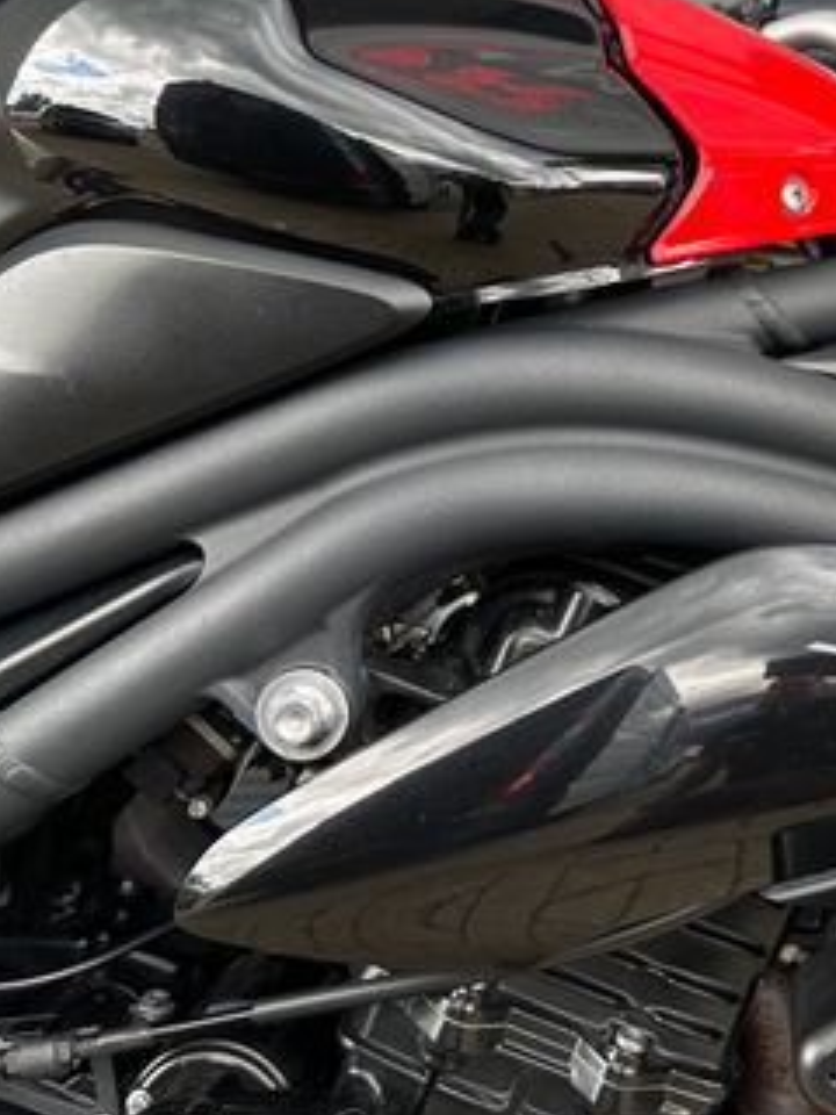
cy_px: 324
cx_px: 815
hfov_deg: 28.6
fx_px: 1546
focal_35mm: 48
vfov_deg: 38.9
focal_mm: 6.86
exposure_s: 1/151
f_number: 1.78
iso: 64
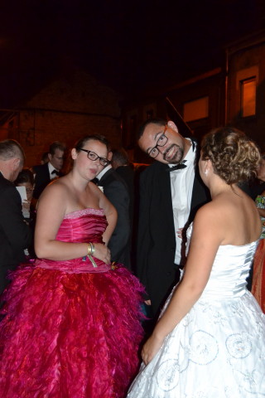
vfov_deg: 46.4
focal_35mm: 42
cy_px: 199
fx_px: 464
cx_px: 132
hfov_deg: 31.9
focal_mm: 28
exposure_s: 1/60
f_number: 4
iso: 3200
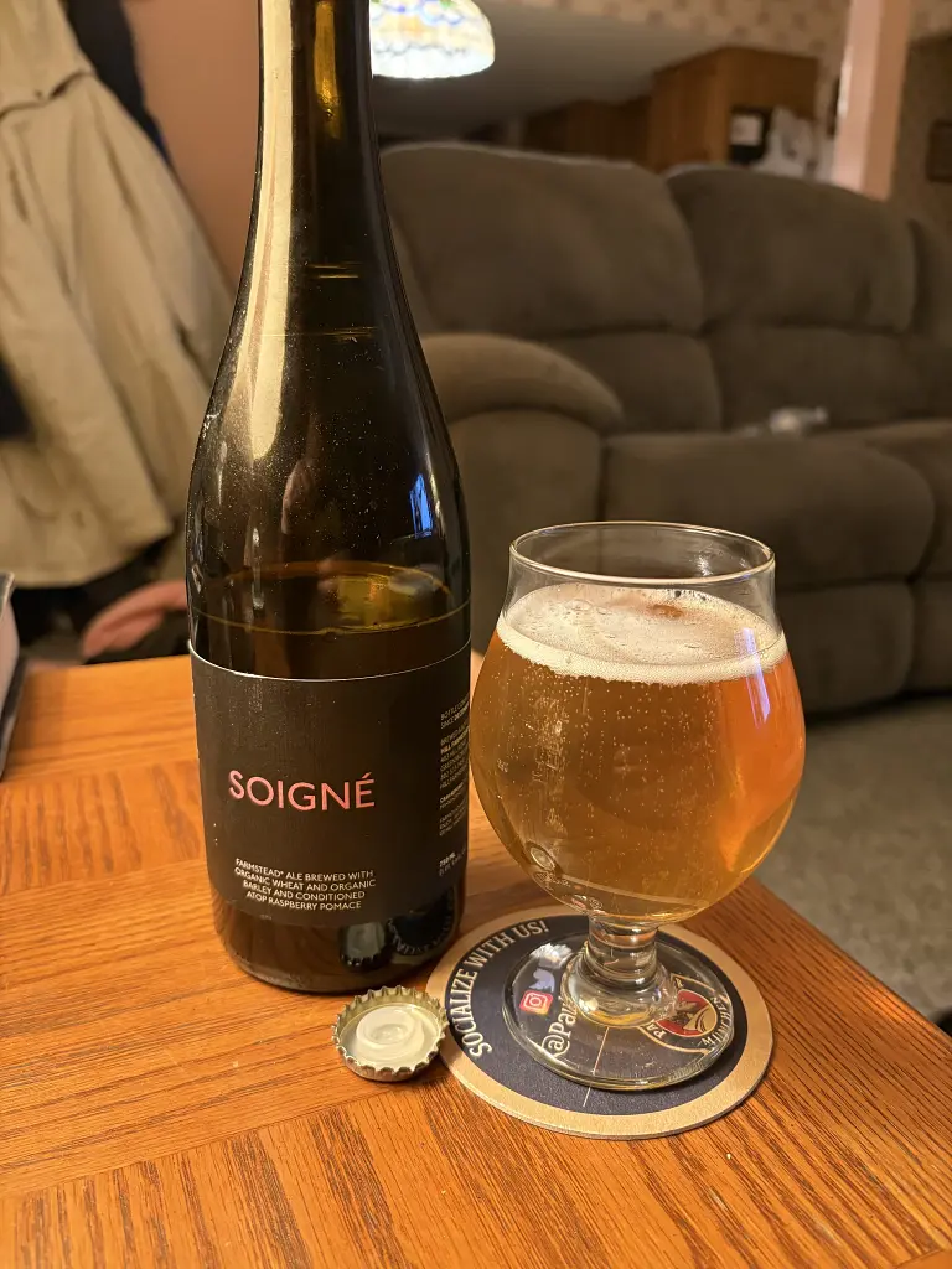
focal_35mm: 26
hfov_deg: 53.1
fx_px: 953
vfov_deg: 67.3
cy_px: 634
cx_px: 476
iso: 500
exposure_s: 1/60
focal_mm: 5.96
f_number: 1.6
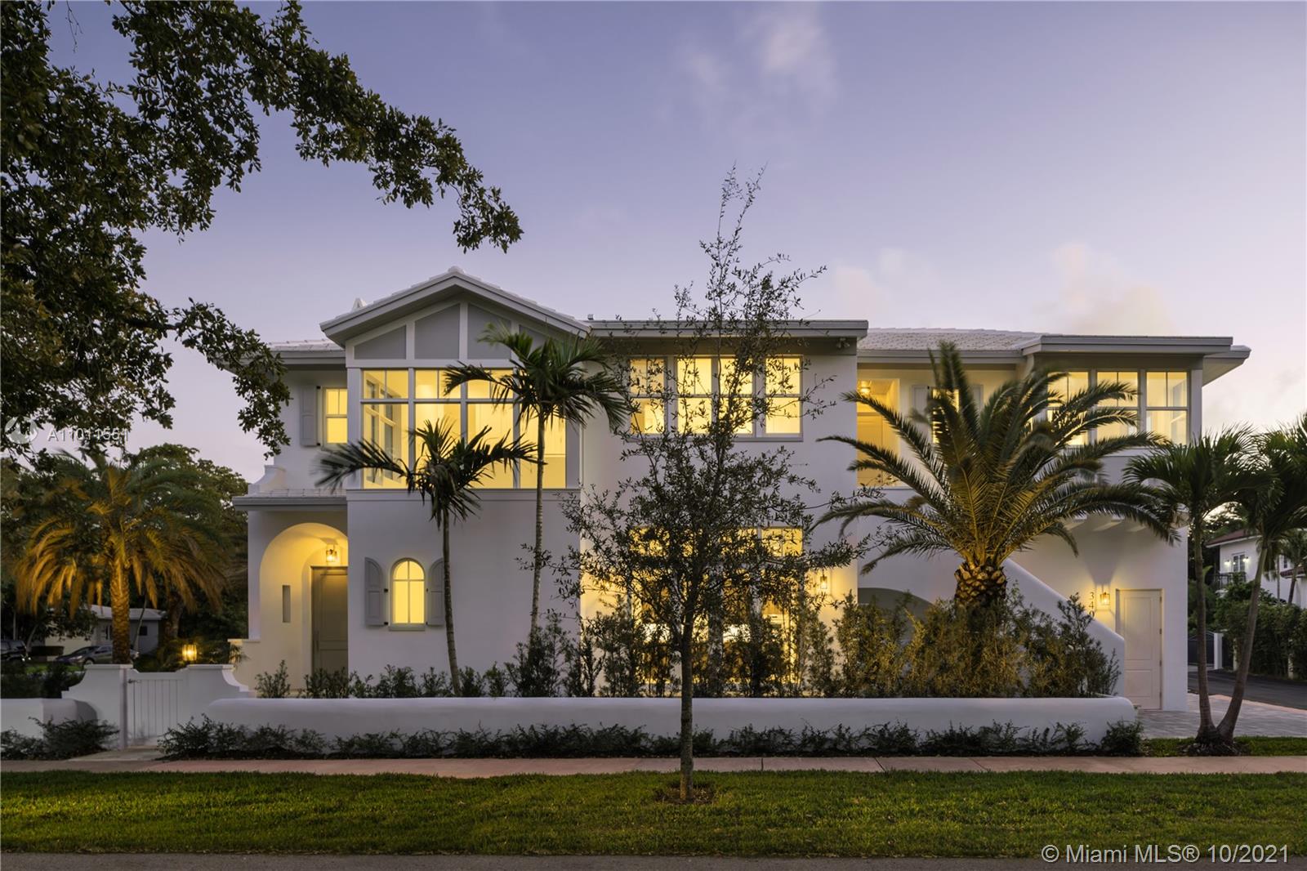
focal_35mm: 24
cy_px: 436
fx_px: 871
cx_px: 654
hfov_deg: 73.8
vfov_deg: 53.1
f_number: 11
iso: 100
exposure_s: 2
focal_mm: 24
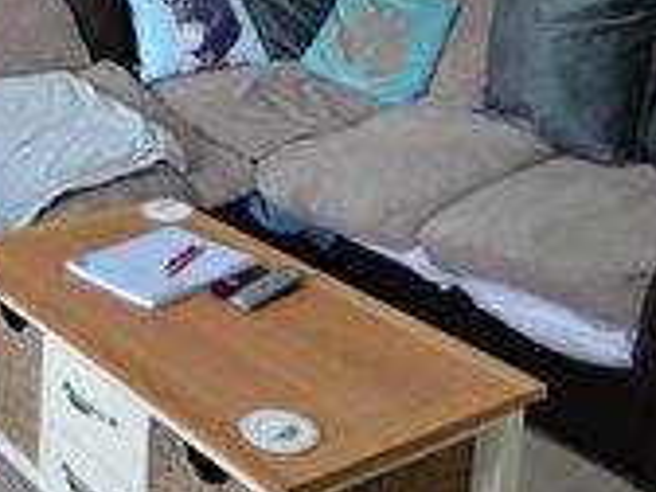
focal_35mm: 60
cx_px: -66
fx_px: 1137
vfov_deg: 22.3
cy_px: -115
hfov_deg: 29.1
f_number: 3.5
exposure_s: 1/100
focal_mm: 10
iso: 1100
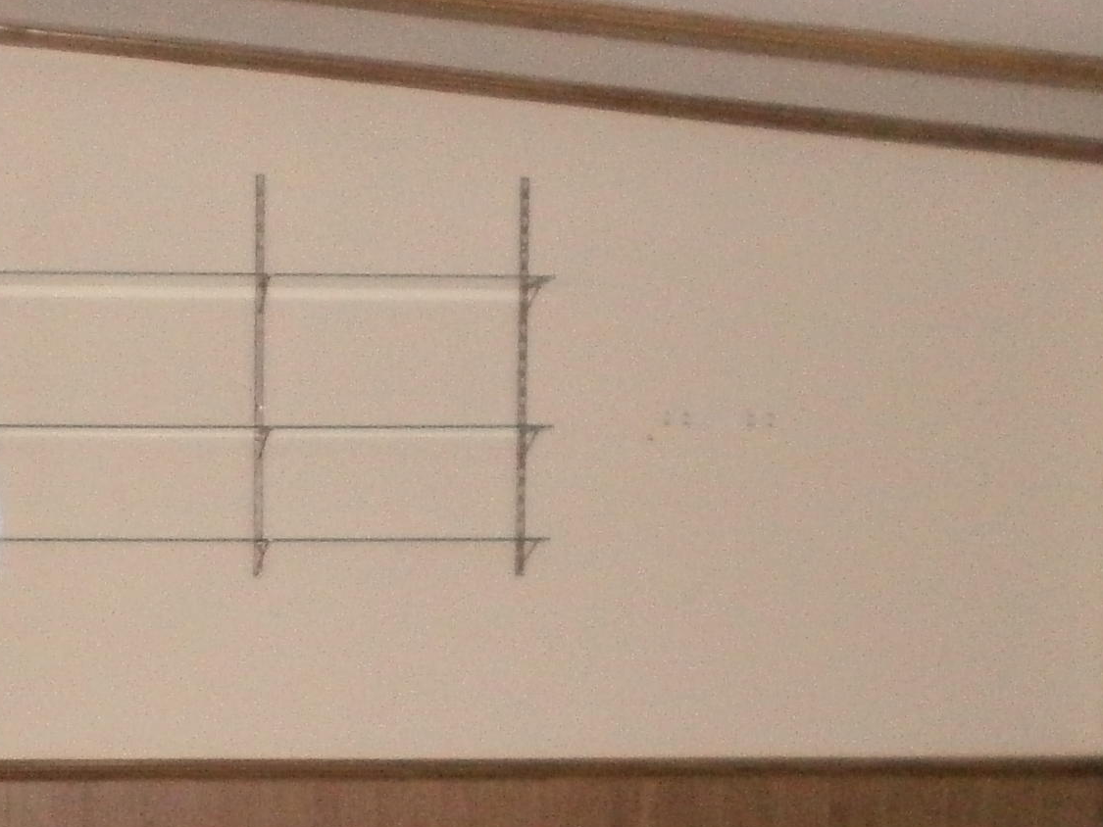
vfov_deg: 15.3
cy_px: 673
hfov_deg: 20.3
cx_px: 297
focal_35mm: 96
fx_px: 3059
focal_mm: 6.3
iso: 500
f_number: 3.1
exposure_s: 1/30
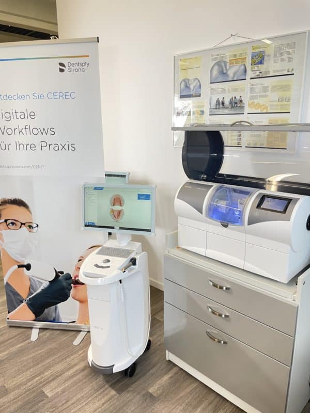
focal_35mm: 26
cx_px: 155
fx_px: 310
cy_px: 206
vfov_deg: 67.3
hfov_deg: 53.1
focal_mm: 4.2
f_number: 1.6
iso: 100
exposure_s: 1/50
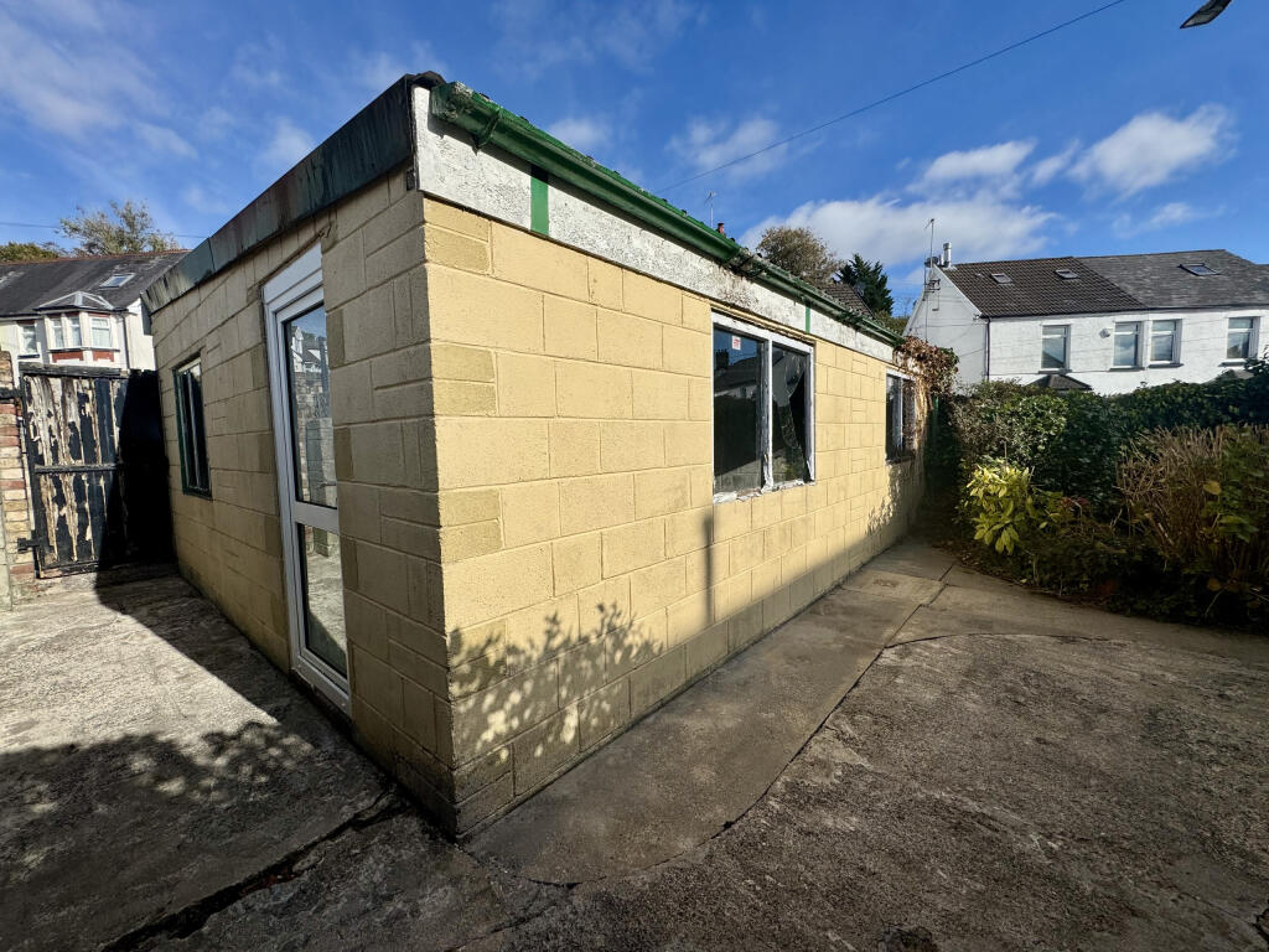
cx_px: 634
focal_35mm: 14
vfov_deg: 85.7
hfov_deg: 102.1
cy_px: 476
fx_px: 513
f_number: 2.2
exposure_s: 1/4926
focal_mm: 2.22
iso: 40
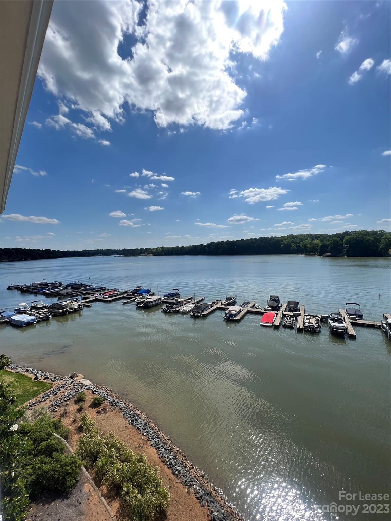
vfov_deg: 106.2
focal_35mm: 13
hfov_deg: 89.9
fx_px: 196
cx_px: 196
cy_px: 260
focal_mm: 1.57
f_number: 1.8
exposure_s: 1/1429
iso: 32
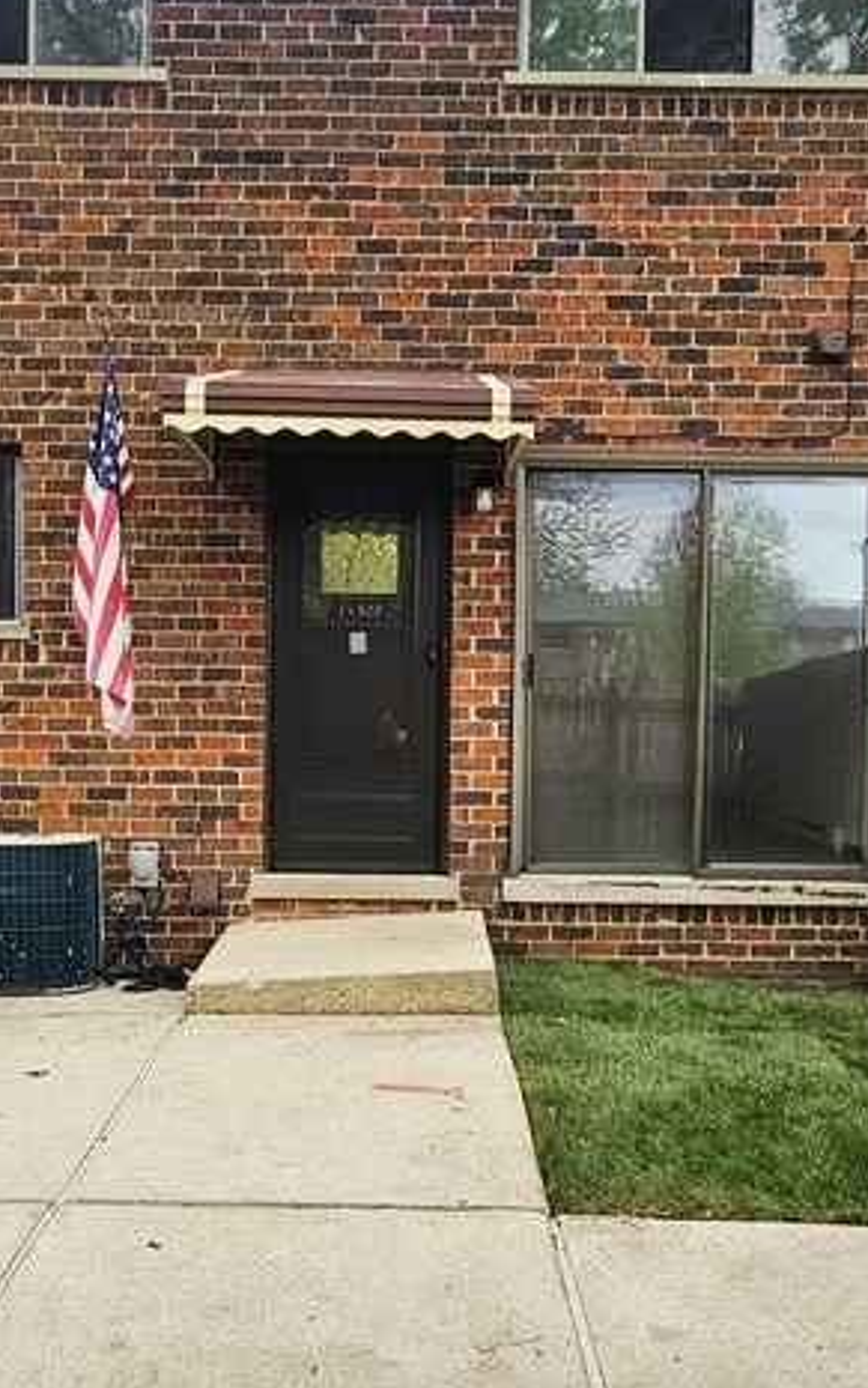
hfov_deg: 39.4
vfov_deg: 59.5
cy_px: 761
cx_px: 388
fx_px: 1210
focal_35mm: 32
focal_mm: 2.2
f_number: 2.2
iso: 50
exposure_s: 1/769
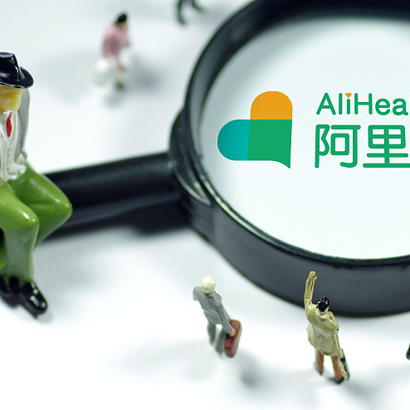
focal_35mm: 264
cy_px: 152
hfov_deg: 6.6
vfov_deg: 6.6
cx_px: 285
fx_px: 3538
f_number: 4
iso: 500
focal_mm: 100
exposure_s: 1/125
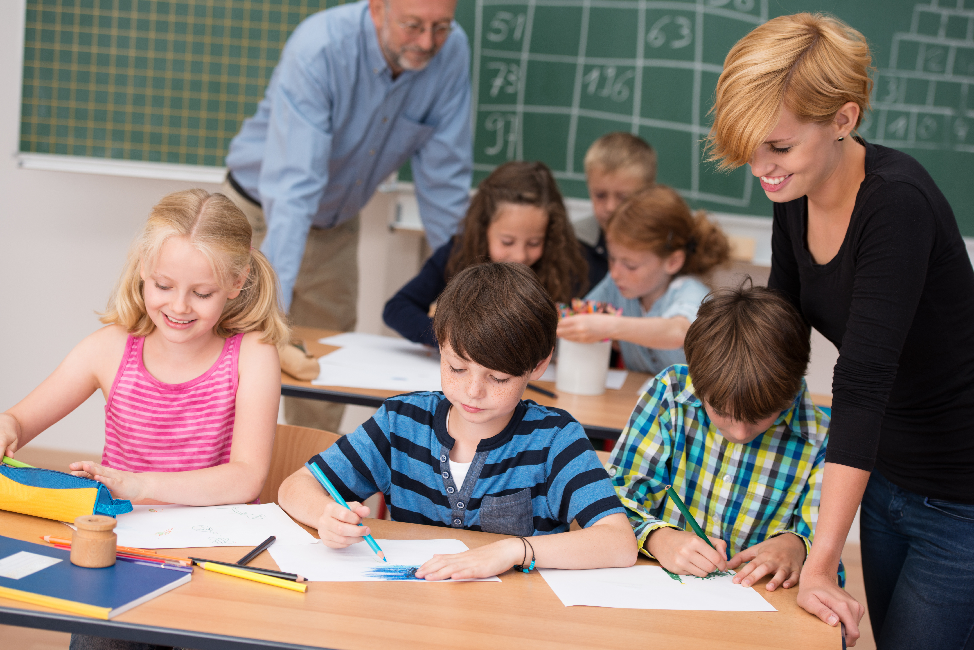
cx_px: 487
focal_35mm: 86
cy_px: 325
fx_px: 2327
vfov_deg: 15.9
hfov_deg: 23.6
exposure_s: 1/160
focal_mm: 86
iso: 100
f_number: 3.5
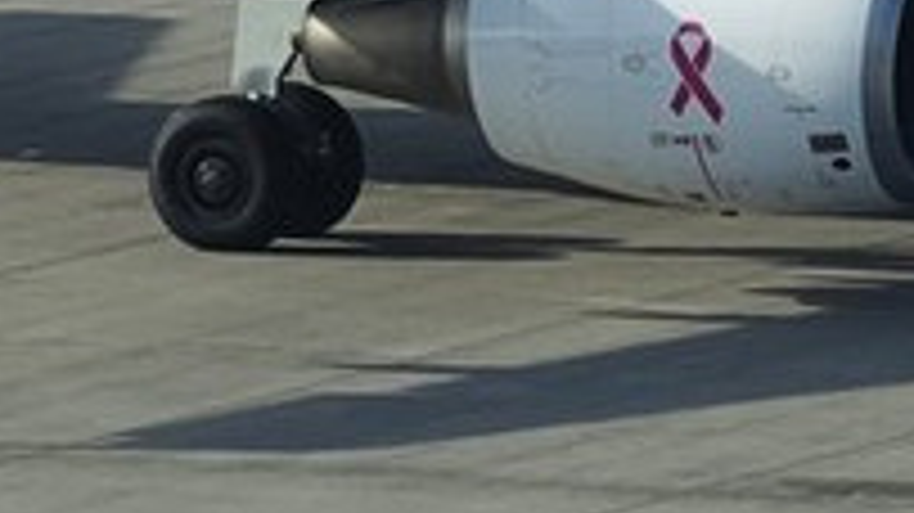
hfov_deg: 2.6
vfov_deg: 1.5
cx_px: 356
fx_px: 20229
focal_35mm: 835
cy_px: -752
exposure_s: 1/1000
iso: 100
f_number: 4
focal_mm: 49.51
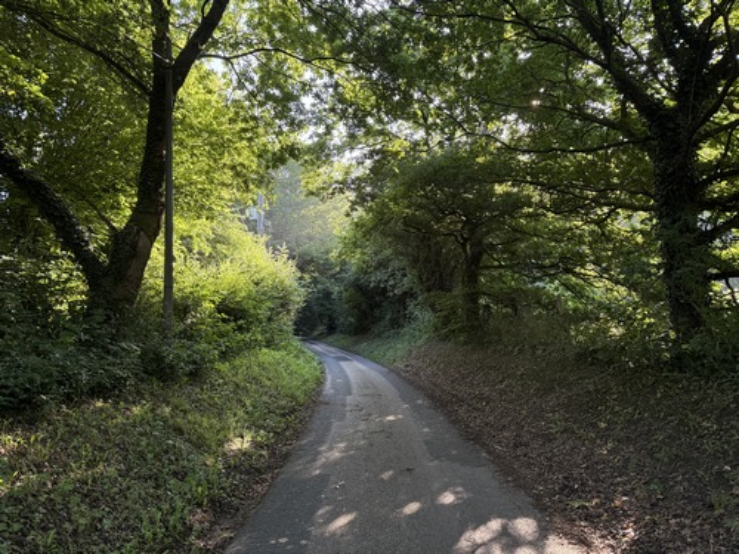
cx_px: 370
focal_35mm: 24
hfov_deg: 71.6
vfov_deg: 56.8
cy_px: 277
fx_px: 512
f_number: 1.78
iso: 200
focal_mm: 6.76
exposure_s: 1/220
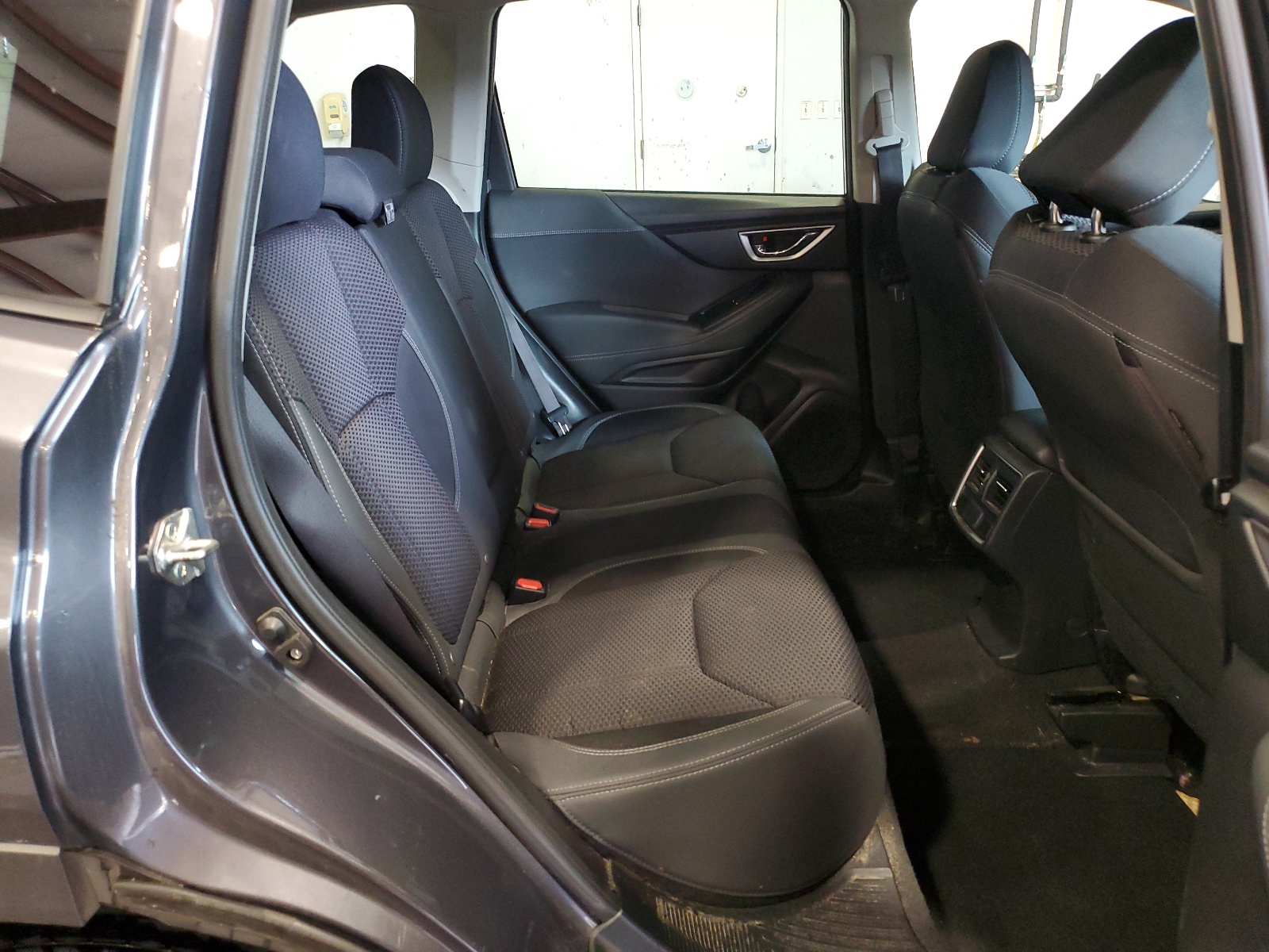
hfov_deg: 67.3
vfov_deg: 53.1
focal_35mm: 26
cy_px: 476
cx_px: 634
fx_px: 953
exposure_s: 1/40
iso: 284
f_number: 1.5
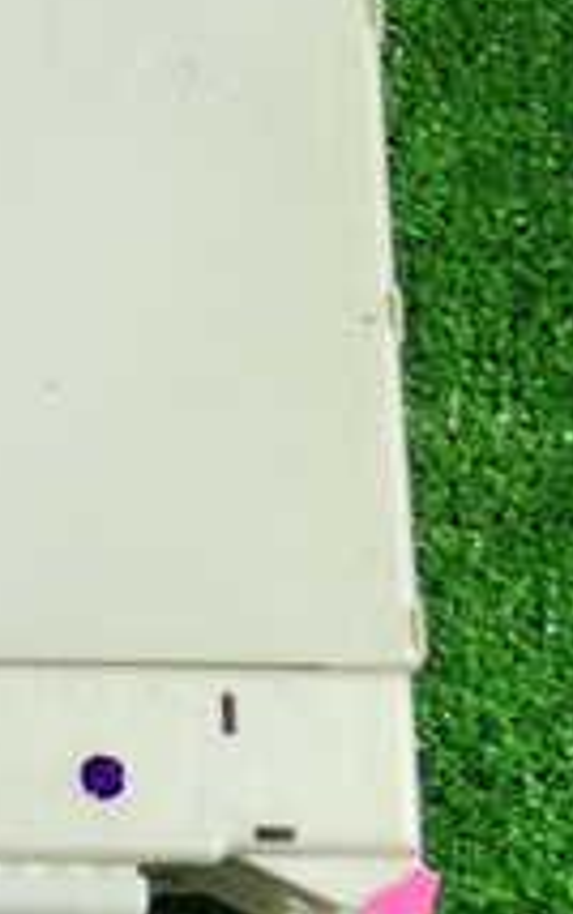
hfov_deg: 10.6
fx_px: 2820
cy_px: 380
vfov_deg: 18.4
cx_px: -599
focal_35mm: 113
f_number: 2.7
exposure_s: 1/25
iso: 800
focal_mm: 6.83
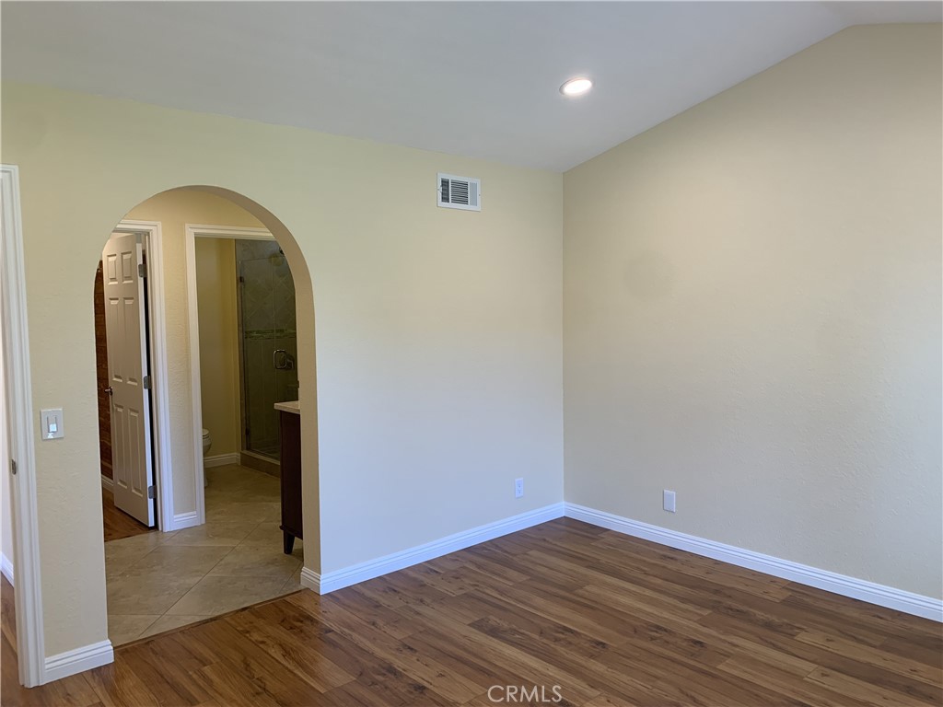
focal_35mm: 26
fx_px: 708
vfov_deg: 53.1
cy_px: 354
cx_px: 472
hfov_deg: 67.3
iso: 80
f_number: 1.8
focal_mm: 4.25
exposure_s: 1/121
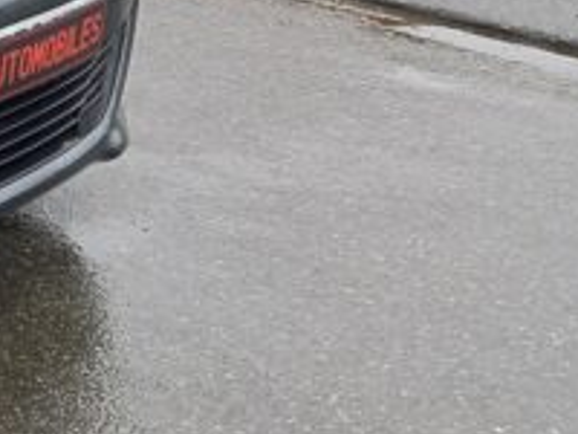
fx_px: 1670
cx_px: -540
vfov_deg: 14.4
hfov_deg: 15.9
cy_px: -78
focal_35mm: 100
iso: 25
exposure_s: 1/50
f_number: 2
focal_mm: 4.6
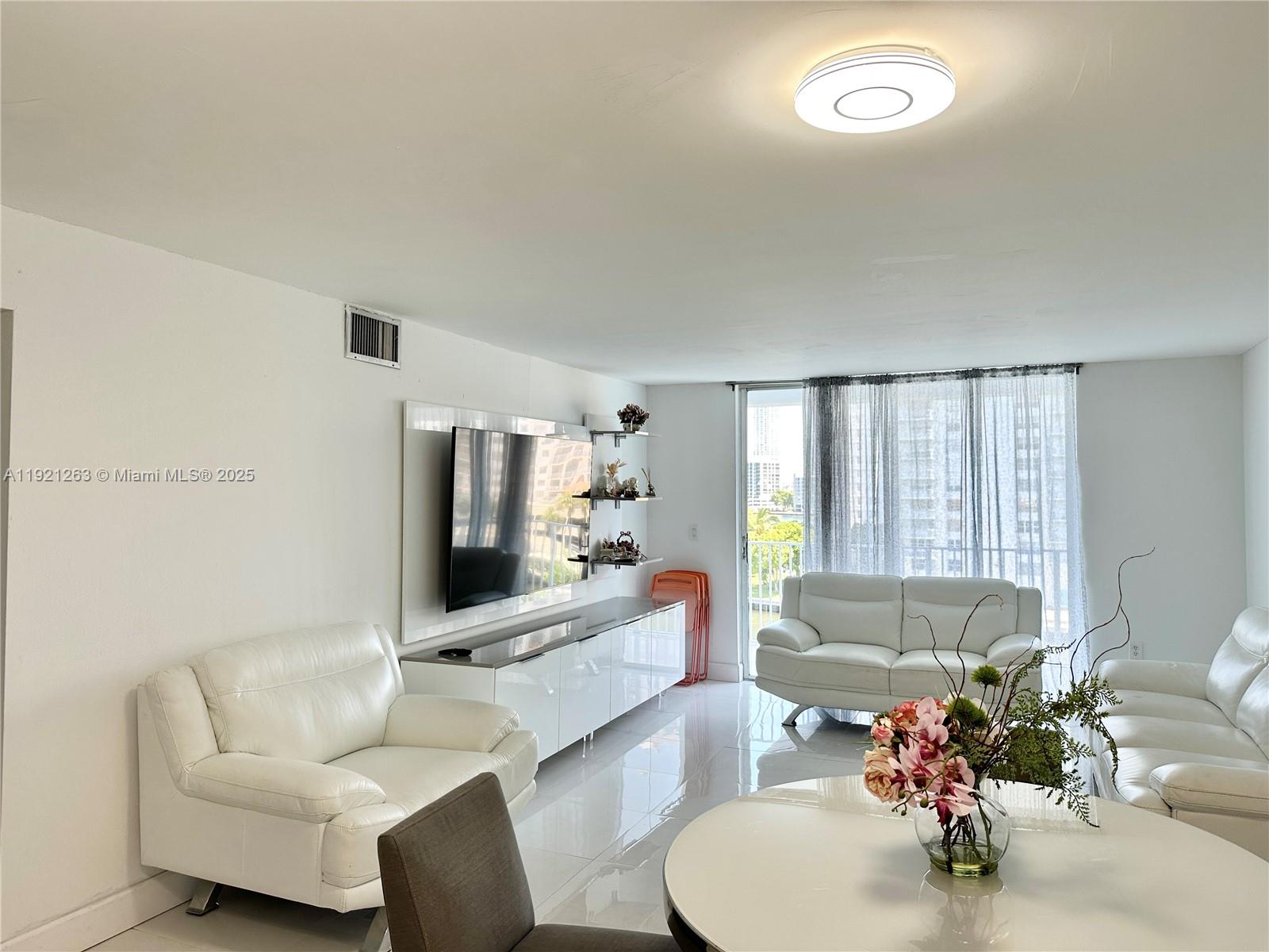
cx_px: 634
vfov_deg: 56.8
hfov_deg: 71.6
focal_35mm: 24
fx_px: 880
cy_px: 476
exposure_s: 1/176
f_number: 1.78
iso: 80
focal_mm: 6.86
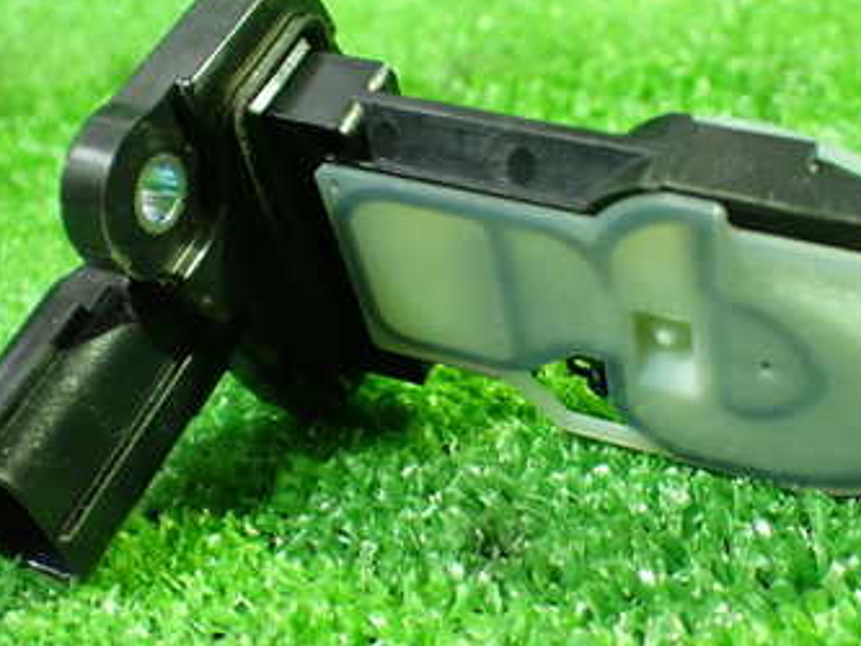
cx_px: 515
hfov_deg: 35.4
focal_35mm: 54
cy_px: 305
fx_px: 1344
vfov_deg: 27.0
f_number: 2.3
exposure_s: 1/30
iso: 800
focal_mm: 5.4
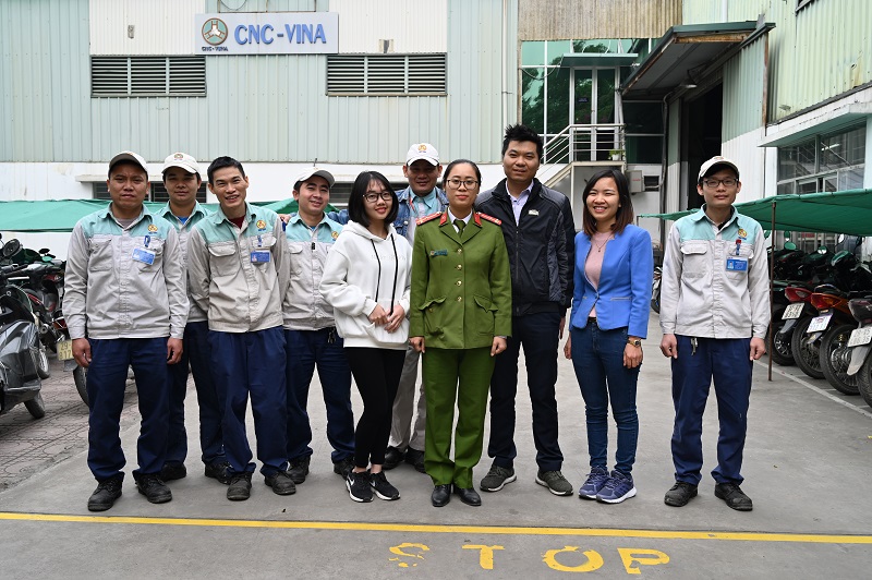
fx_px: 823
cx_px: 436
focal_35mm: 34
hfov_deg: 55.8
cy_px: 290
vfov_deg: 38.8
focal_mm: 34
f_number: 5.6
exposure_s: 1/250
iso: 180
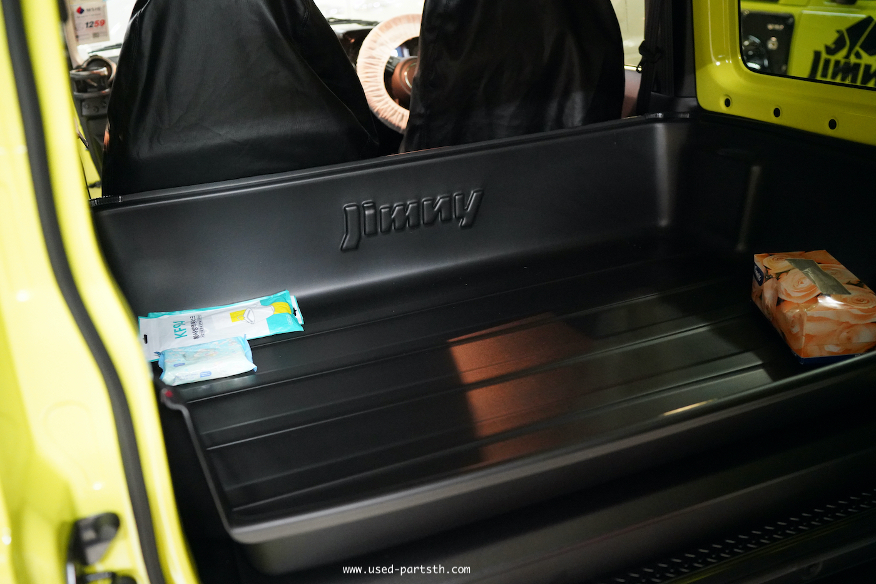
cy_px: 292
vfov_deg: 37.9
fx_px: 852
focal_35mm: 35
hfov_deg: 54.4
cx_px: 438
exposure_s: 1/25
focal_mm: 35
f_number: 2.8
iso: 12800
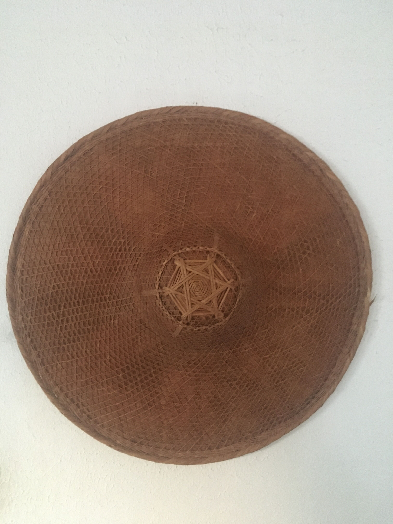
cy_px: 262
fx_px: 439
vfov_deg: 61.7
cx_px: 196
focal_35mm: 29
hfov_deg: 48.2
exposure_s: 1/15
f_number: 2.2
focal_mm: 4.15
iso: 640
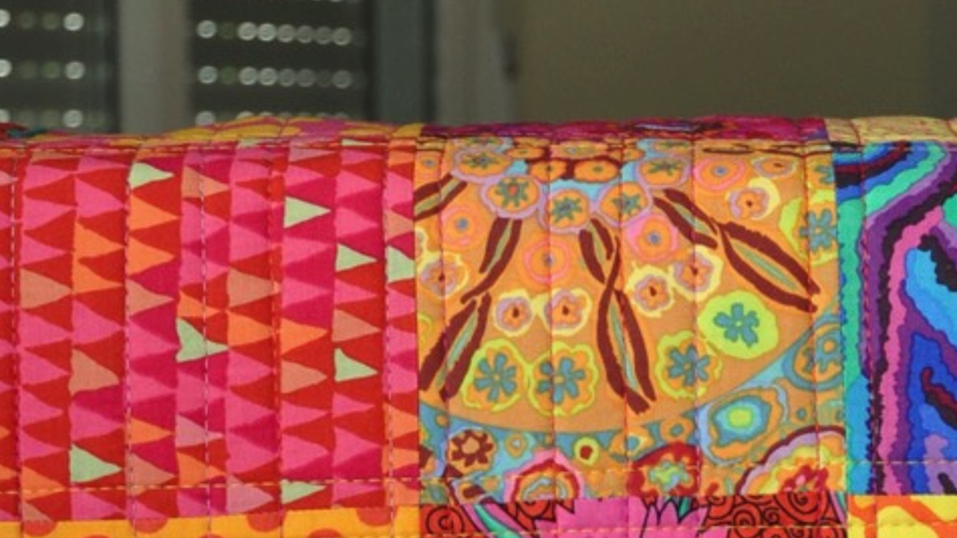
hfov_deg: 14.0
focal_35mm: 154
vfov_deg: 7.8
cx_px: 675
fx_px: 3898
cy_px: 769
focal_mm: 31
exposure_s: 1/30
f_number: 5.6
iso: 360
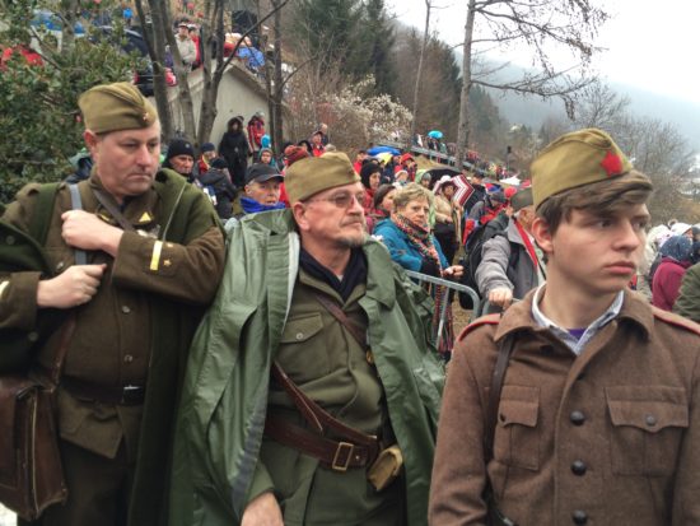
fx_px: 607
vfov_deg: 46.8
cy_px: 263
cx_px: 350
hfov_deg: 59.9
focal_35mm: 30
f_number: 2.2
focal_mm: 4.12
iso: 50
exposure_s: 1/60
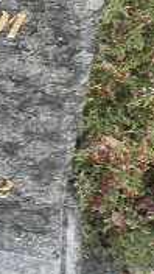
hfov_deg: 12.0
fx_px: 690
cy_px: -28
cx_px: -98
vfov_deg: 21.3
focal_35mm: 95
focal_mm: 4.3
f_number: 3.3
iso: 64
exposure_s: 1/40
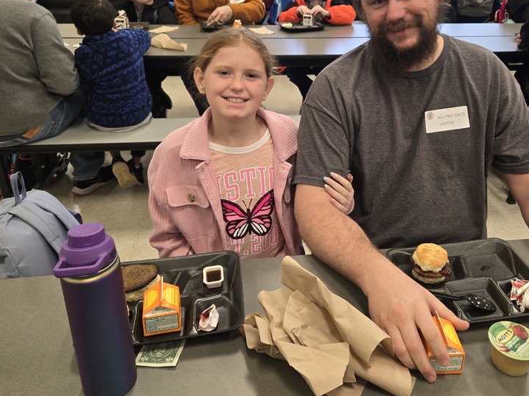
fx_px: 504
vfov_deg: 42.3
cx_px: 305
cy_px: 127
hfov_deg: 55.1
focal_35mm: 33
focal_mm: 5.4
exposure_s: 1/61.3
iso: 100
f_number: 1.8
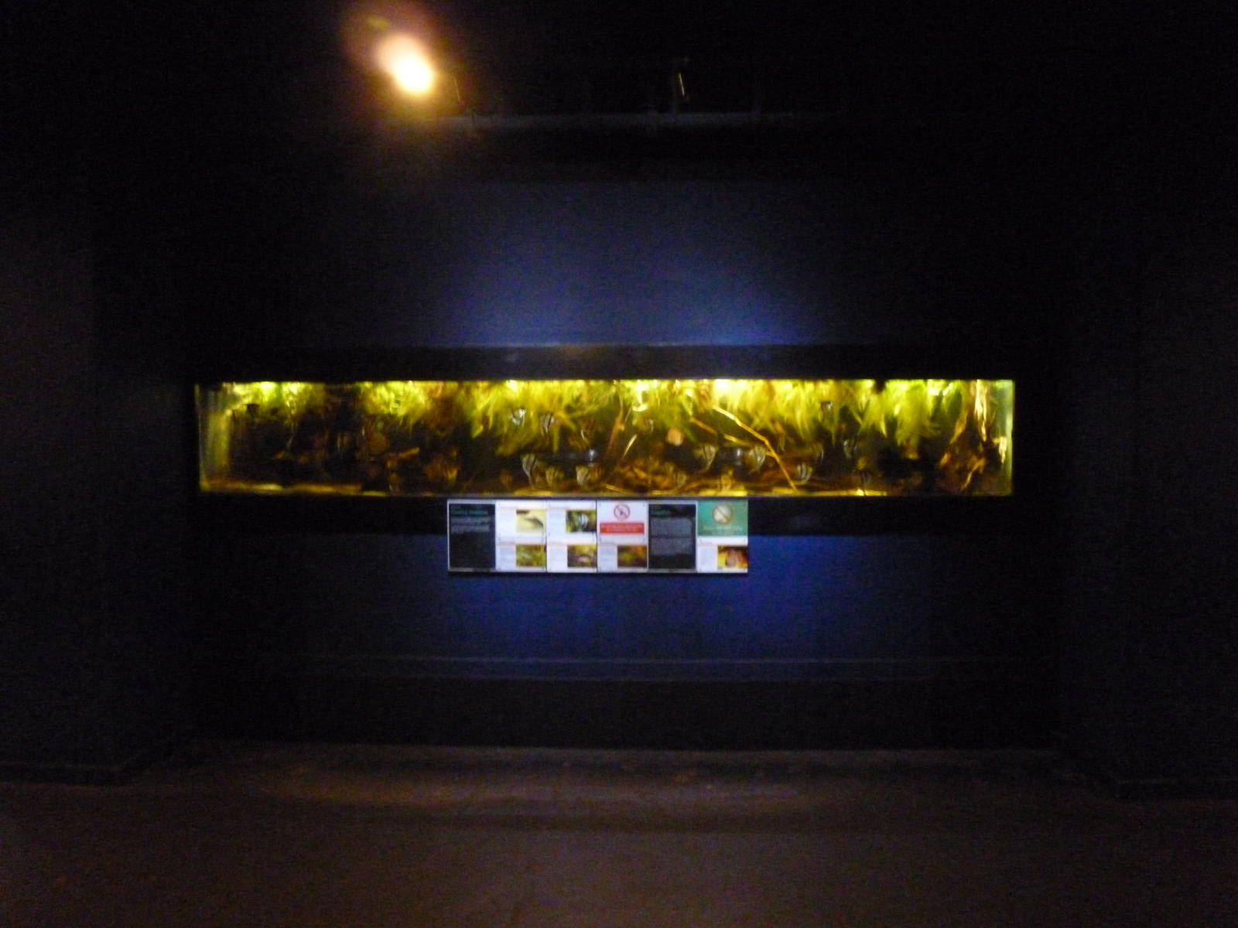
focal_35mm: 29
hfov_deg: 61.7
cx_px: 619
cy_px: 464
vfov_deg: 48.2
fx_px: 1037
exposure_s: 1/8
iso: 1250
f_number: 3.3
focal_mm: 5.2
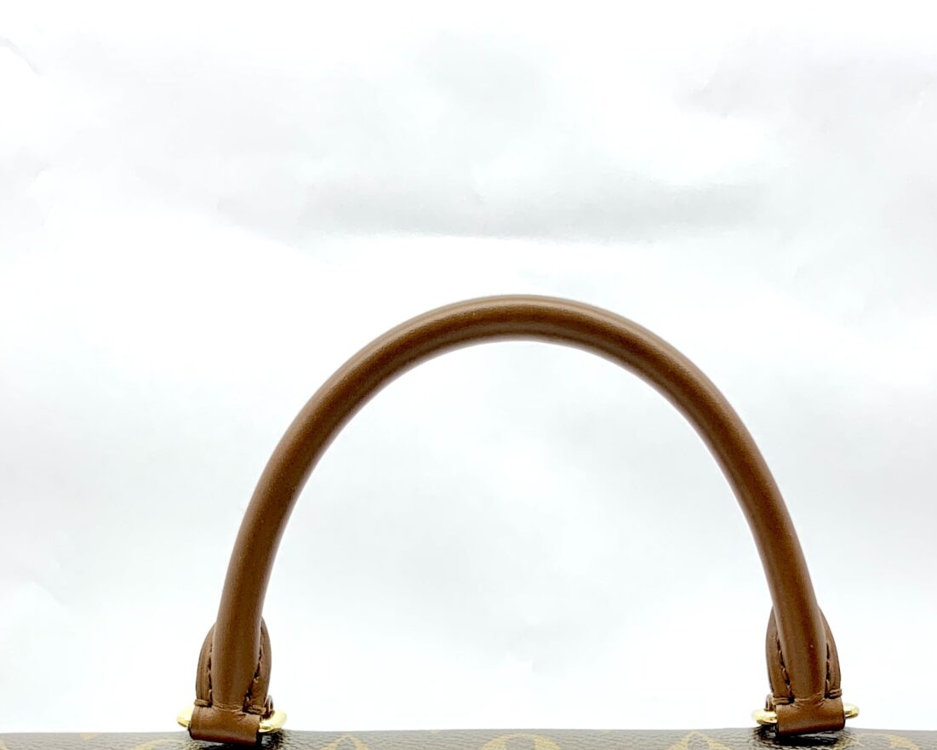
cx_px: 524
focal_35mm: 59
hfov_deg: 31.9
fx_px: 1636
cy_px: 1021
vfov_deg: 22.6
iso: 25
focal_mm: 4.25
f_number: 1.8
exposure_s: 1/100
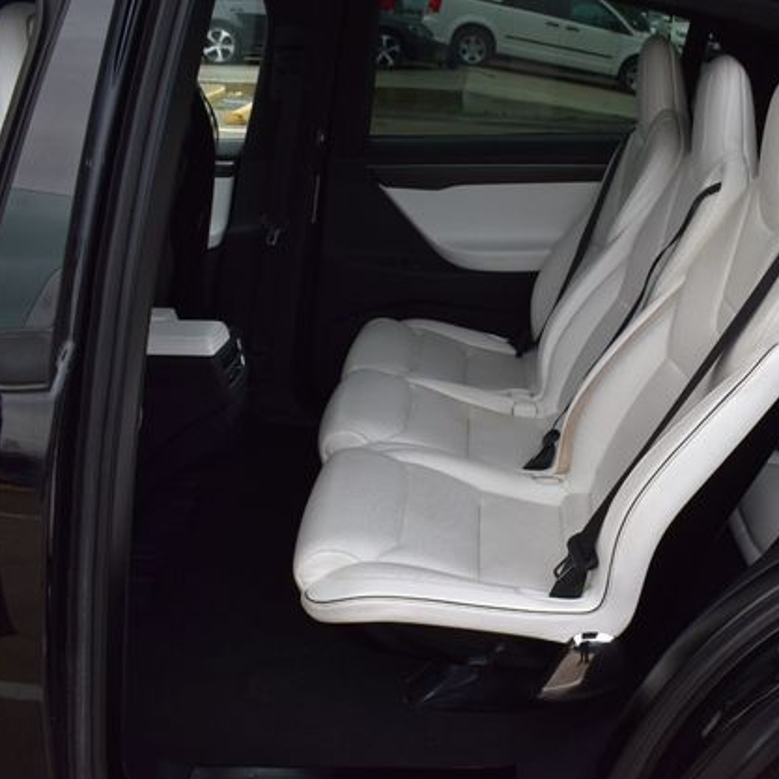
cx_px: 574
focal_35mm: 43
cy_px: 383
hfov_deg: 38.3
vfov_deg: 39.2
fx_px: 1095
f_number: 9
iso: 400
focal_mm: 22
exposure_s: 1/125
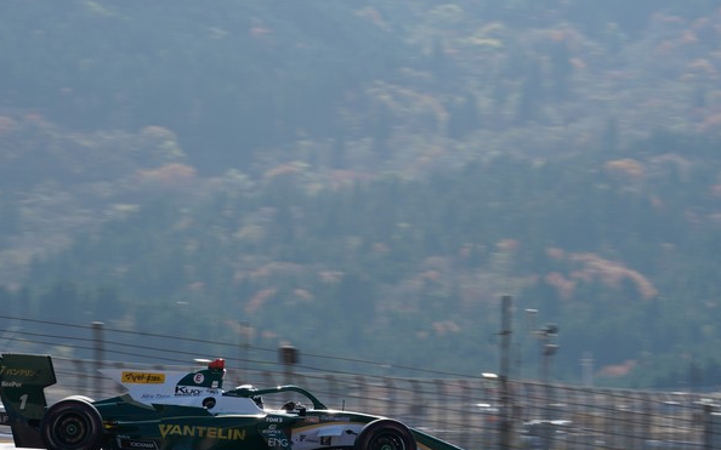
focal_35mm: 247
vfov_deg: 5.3
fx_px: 4853
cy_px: 223
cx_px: 325
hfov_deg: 8.5
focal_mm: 200
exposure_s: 1/200
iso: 200
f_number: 13
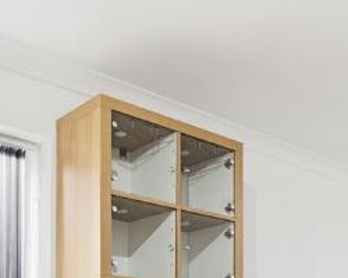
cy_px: 364
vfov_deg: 24.4
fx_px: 556
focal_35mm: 54
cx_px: 277
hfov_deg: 33.8
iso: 250
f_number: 8
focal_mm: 14
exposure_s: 1/2.5
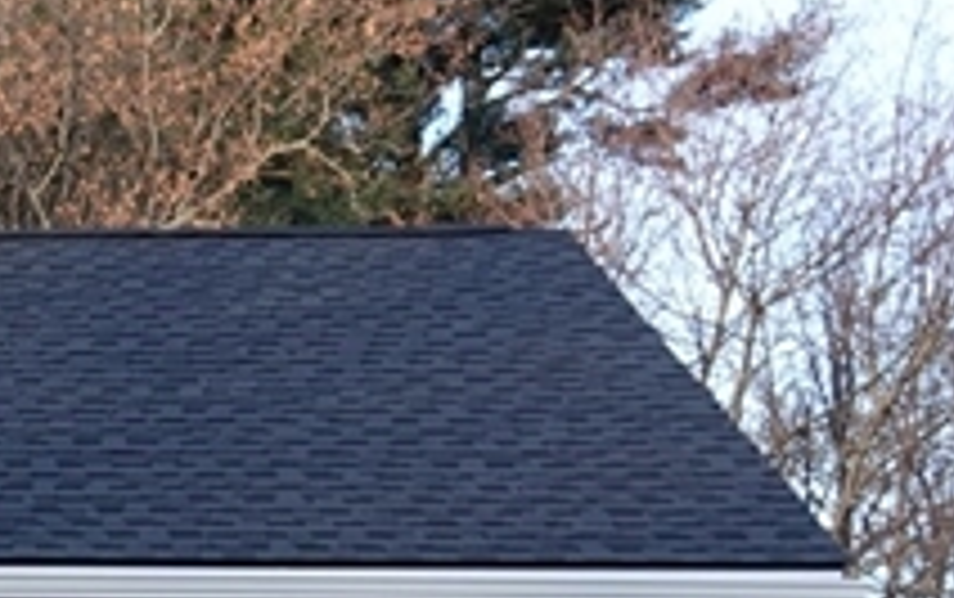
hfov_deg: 15.0
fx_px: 3201
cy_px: 1086
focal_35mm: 123
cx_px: -680
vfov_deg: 10.1
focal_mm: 9.02
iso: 100
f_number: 2.5
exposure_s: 1/160
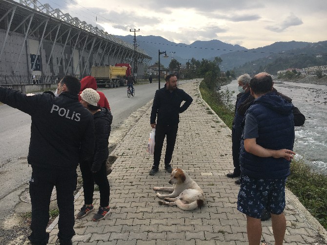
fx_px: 274
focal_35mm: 29
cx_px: 164
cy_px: 122
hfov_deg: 61.7
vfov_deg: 48.2
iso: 25
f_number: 2.2
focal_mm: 4.15
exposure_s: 1/974
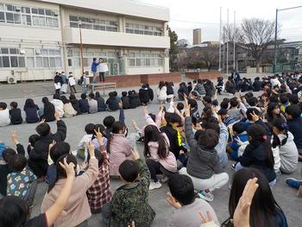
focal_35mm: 30
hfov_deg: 59.9
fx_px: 262
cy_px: 114
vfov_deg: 46.8
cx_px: 151
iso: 125
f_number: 3.3
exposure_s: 1/400
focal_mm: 4.1
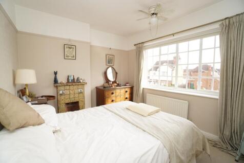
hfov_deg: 100.4
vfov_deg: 77.3
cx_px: 122
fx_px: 102
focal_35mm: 15
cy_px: 82
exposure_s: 1/160
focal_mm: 10
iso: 400
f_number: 5
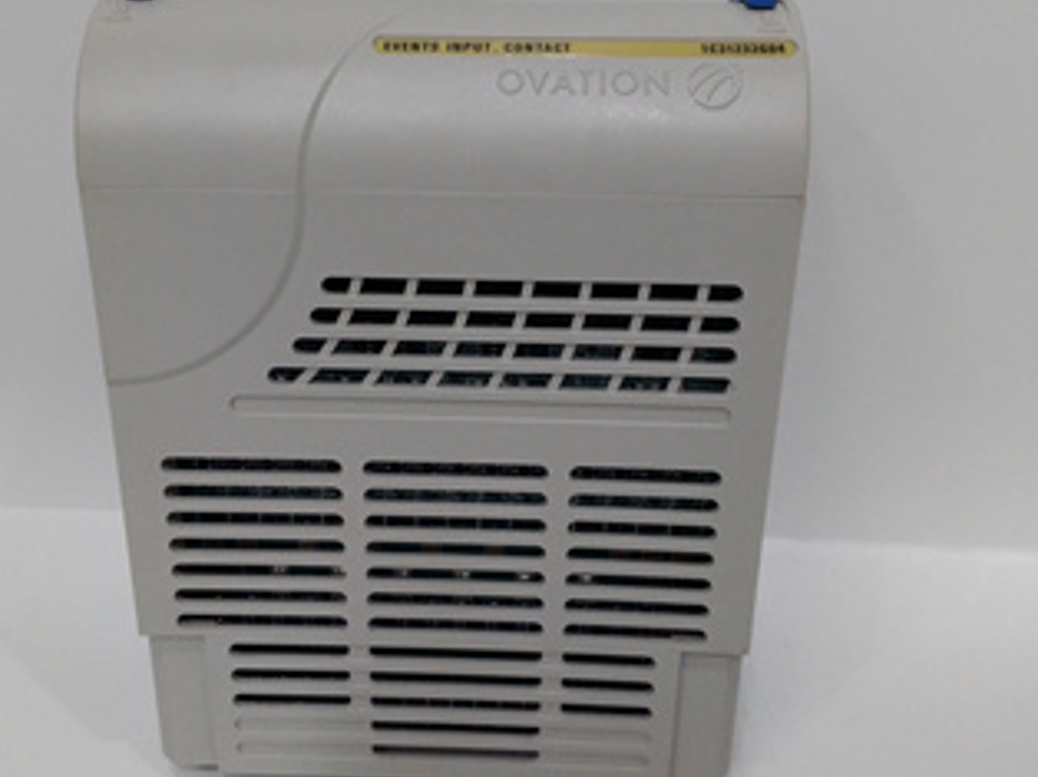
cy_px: 342
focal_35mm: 43
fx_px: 1288
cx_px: 463
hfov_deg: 43.8
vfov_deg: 33.5
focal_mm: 3.79
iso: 253
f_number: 2
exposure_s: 1/33
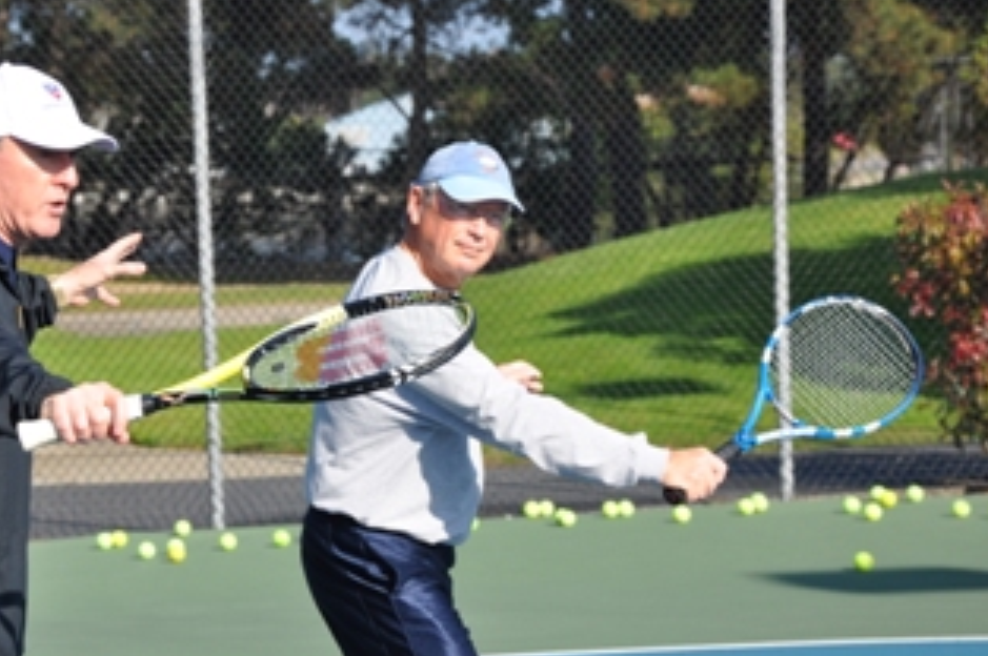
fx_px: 4825
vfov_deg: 7.8
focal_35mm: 176
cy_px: 361
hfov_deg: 11.7
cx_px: 350
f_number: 10
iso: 200
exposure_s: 1/400
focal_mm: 90
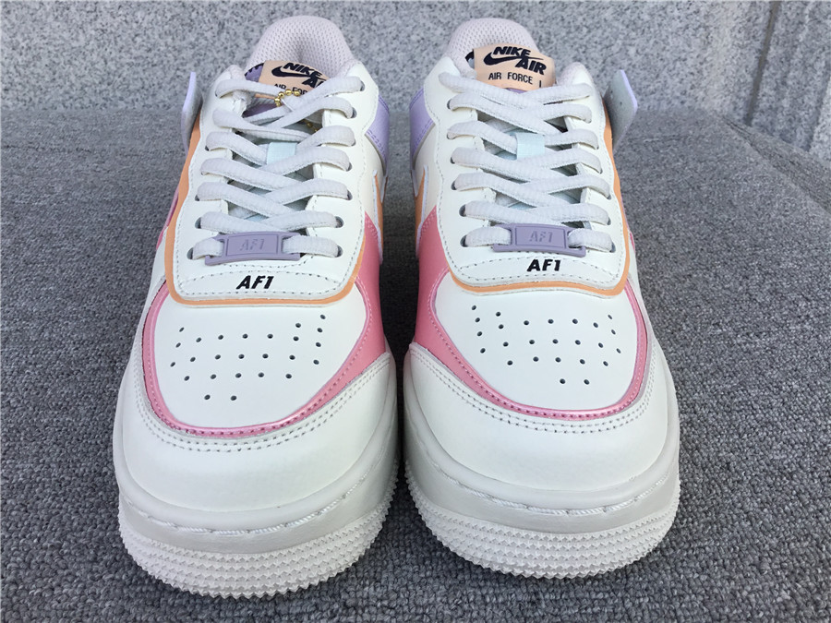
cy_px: 312
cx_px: 416
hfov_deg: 58.4
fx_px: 744
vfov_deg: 45.4
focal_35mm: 31
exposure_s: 1/281
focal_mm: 3.3
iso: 25
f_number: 2.4
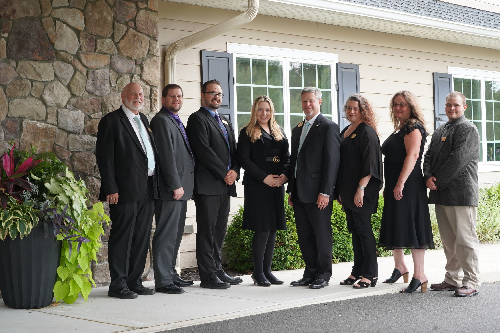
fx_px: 1028
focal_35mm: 74
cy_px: 166
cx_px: 250
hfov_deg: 27.3
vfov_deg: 18.4
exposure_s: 1/160
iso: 1600
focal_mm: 74
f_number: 9
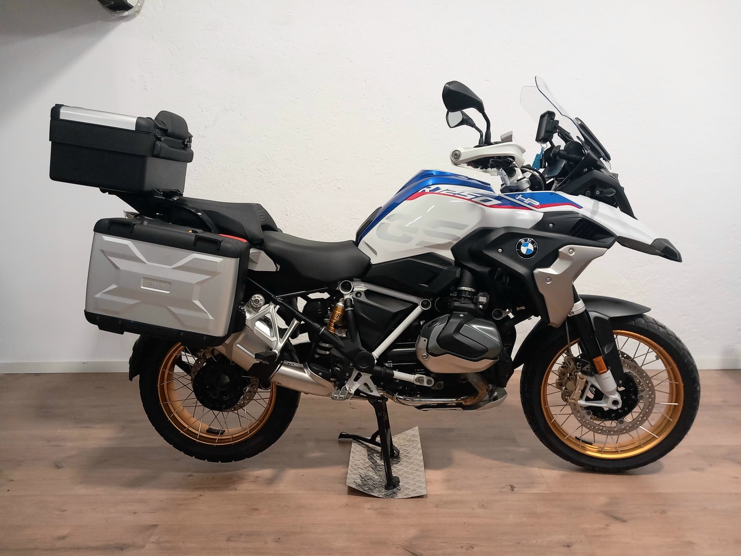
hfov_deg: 65.3
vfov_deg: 51.4
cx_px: 370
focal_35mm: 27
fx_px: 578
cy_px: 278
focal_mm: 4
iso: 160
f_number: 1.8
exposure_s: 1/50
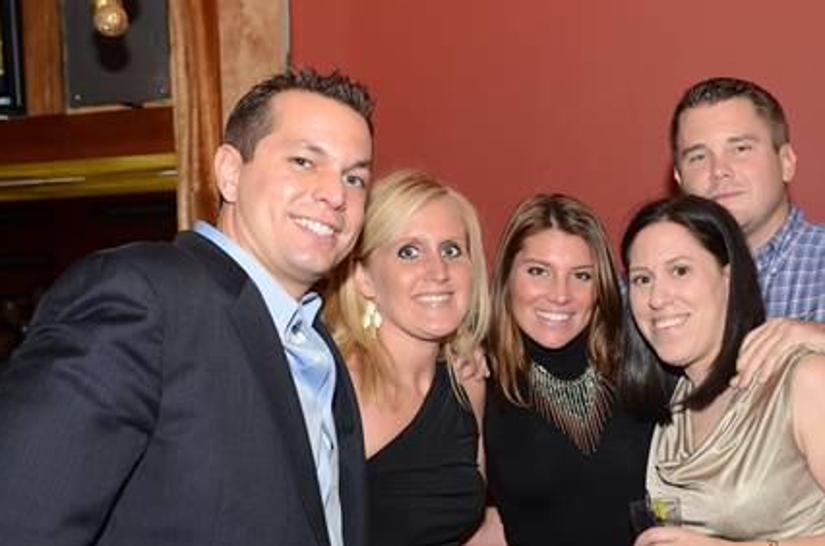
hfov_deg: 32.3
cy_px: 337
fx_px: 1418
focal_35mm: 62
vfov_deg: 21.8
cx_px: 525
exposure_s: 1/50
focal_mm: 32
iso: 1250
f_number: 5
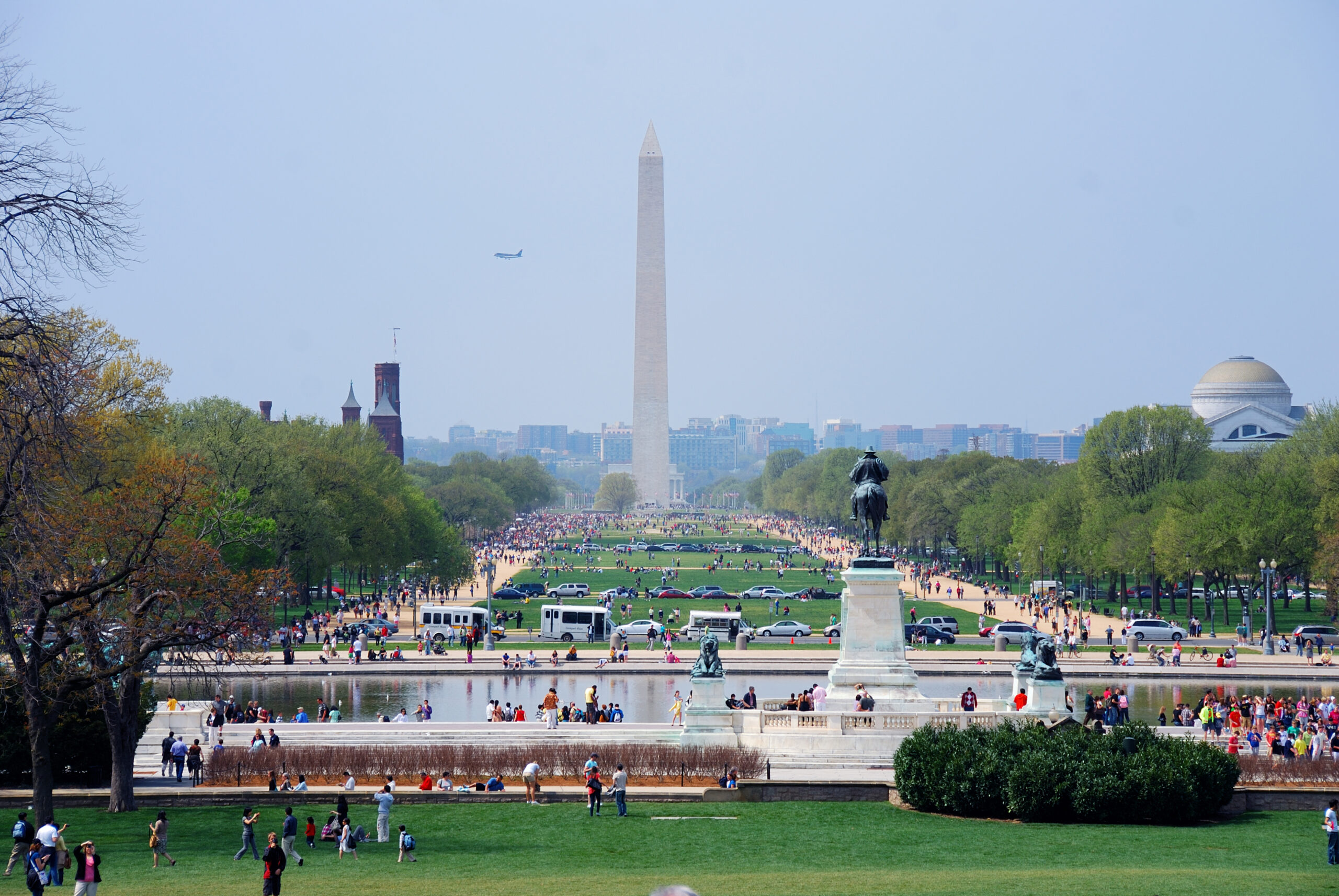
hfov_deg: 15.2
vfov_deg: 10.2
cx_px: 670
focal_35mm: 135
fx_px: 5028
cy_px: 448
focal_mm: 90
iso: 100
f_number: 10
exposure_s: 1/200
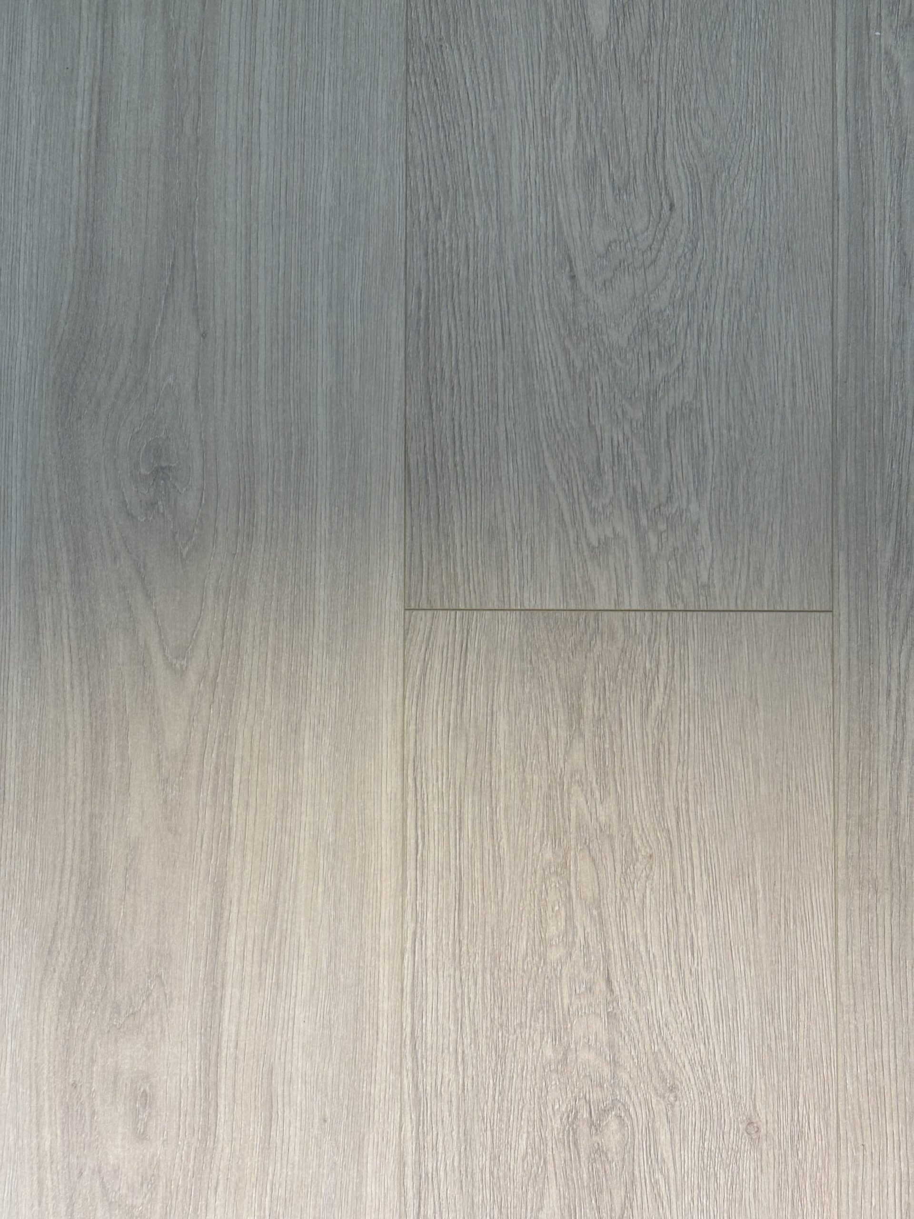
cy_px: 610
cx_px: 457
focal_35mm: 52
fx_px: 1831
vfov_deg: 36.8
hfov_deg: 28.0
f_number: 1.6
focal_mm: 5.96
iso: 80
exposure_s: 1/100
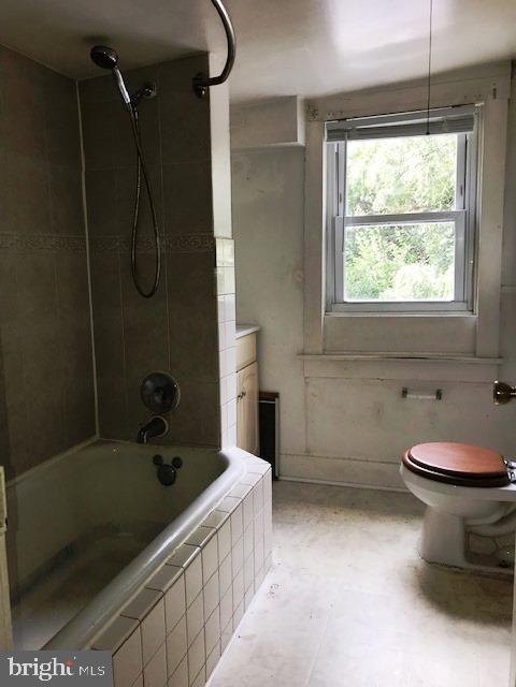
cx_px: 258
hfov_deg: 49.7
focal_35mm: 28
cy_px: 344
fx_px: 557
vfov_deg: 63.4
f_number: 1.8
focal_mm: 3.99
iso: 20
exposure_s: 1/63
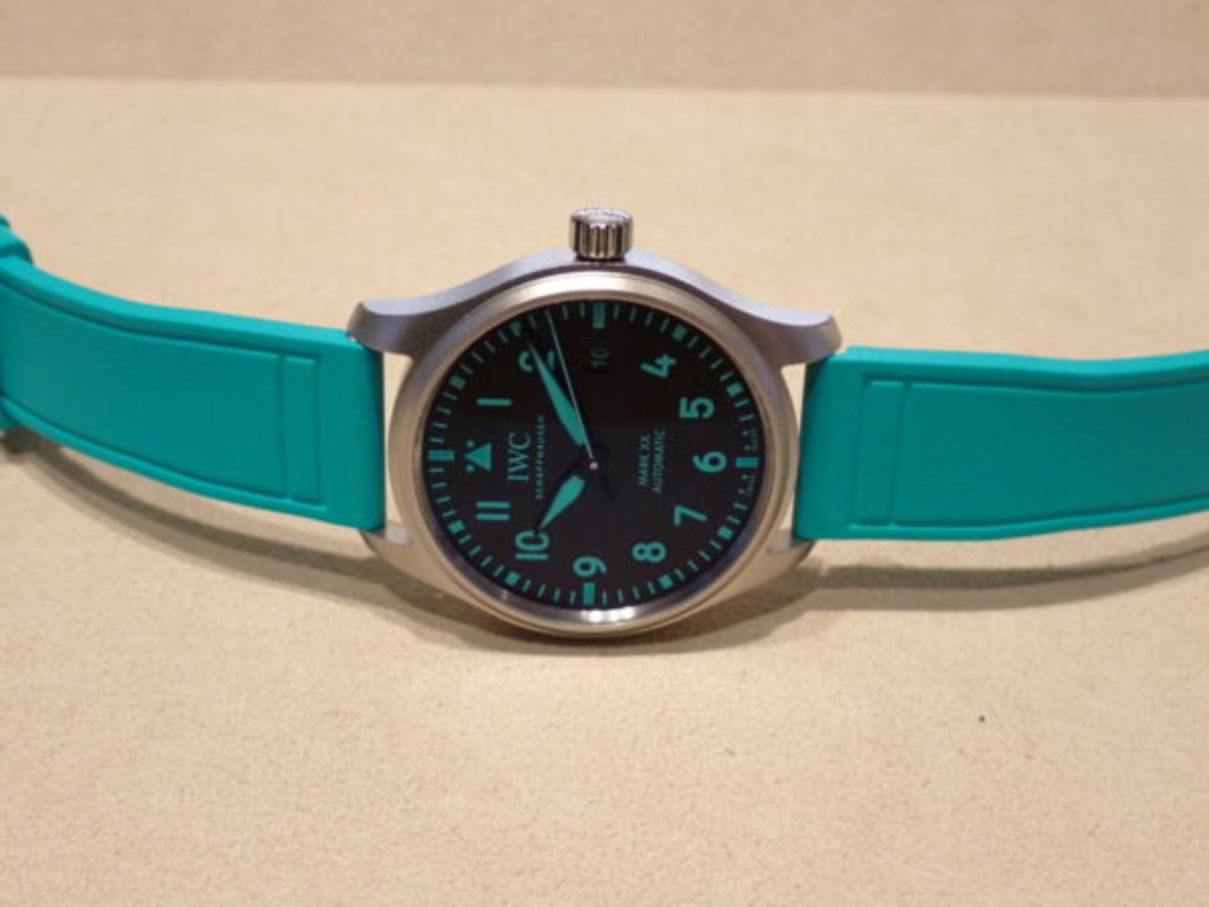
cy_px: 454
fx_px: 1886
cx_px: 604
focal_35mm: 54
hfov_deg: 35.5
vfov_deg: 27.0
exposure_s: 1/60
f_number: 3.3
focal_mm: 9.65
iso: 200
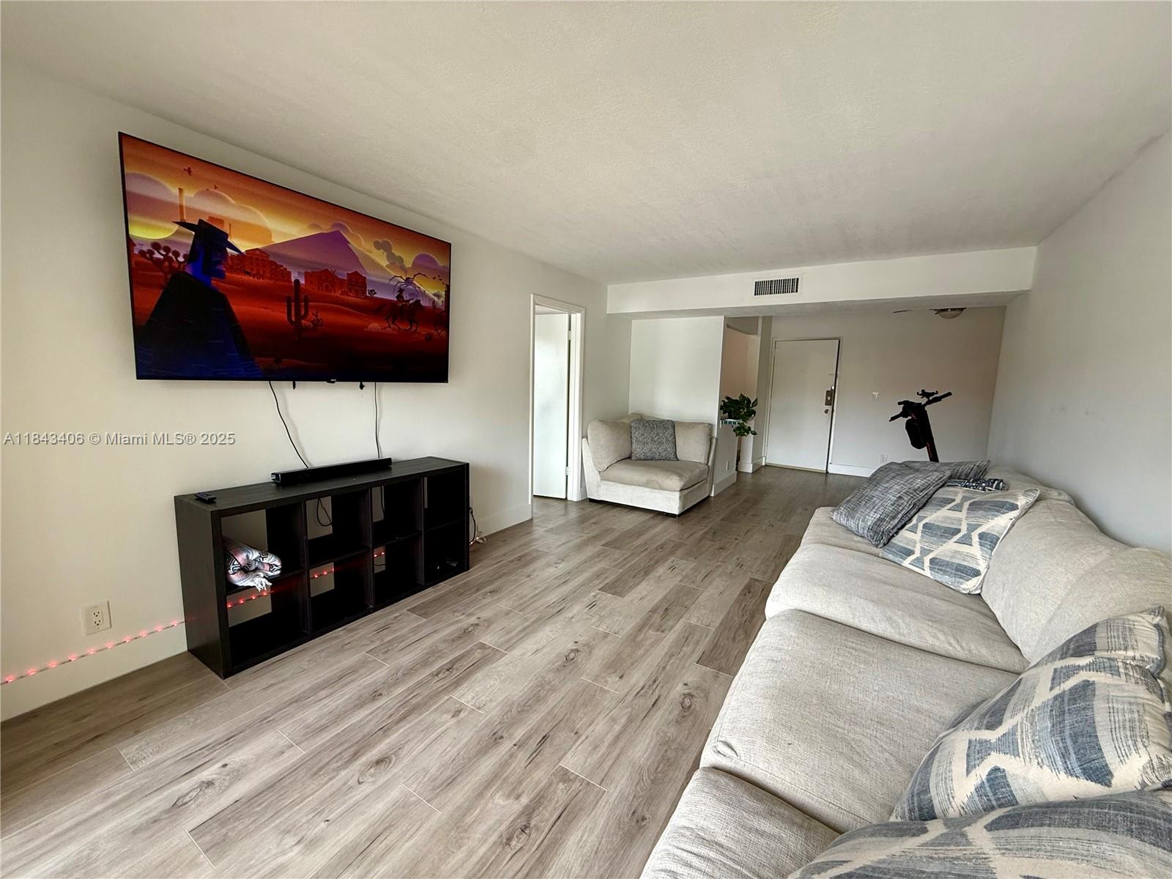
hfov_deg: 102.1
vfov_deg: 85.7
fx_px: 474
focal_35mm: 14
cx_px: 586
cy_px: 440
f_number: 2.2
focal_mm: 2.22
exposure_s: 1/99
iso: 160
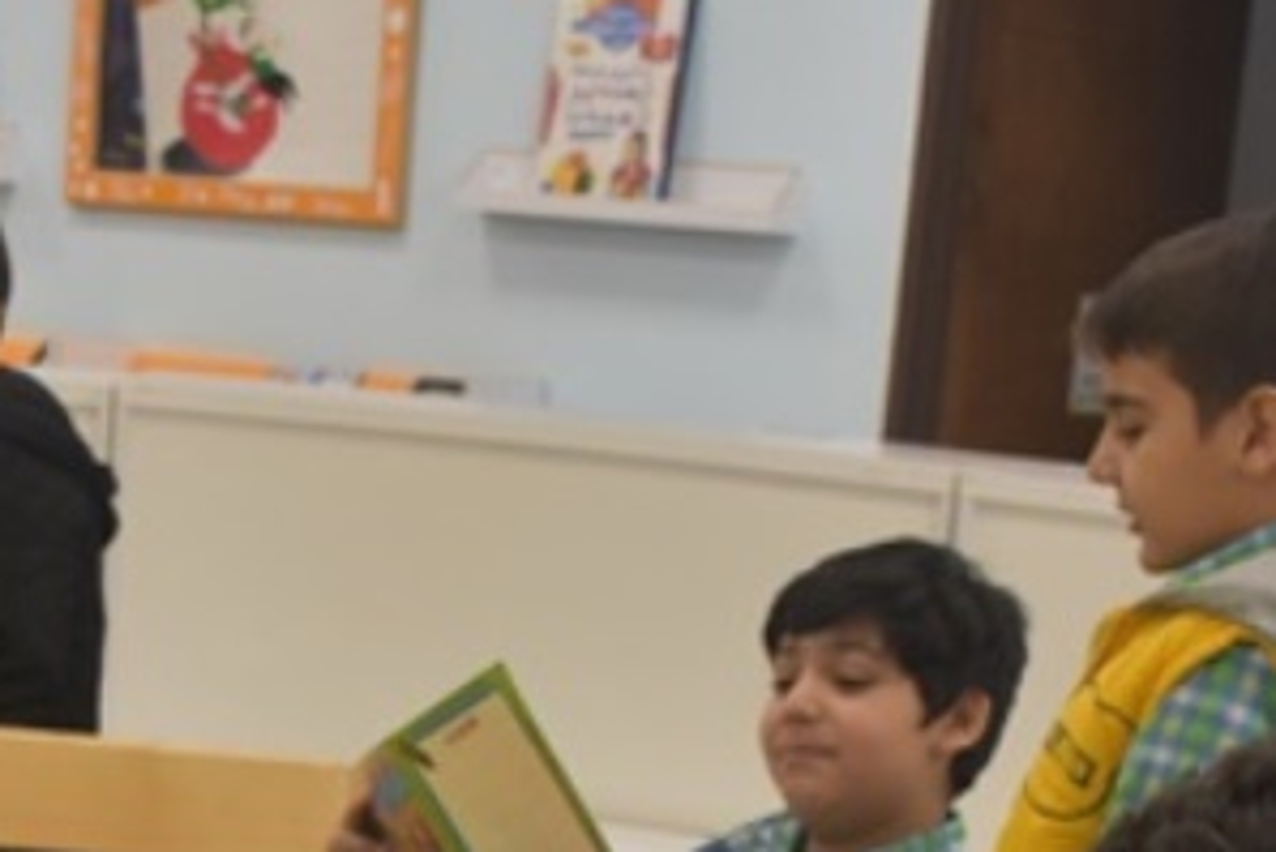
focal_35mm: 103
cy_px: 1182
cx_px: 240
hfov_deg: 19.6
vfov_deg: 12.8
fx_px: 3652
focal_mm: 20
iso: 800
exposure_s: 1/125
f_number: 5.6
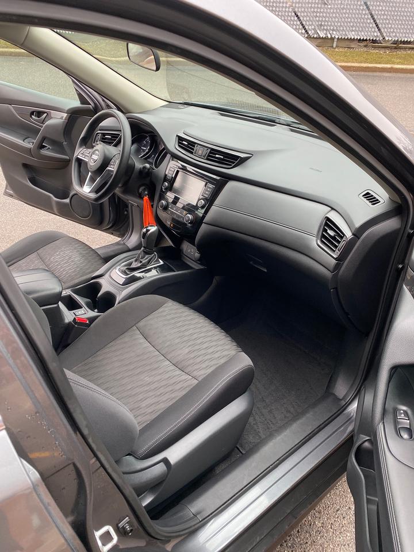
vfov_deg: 67.3
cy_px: 276
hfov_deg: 53.1
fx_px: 415
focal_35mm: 26
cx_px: 207
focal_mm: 4.25
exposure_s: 1/107
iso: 125
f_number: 1.8
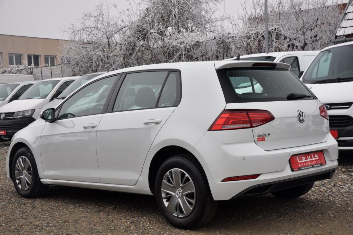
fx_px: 499
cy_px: 118
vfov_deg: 26.4
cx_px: 176
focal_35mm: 51
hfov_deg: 38.9
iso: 500
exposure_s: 1/200
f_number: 7.1
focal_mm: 34
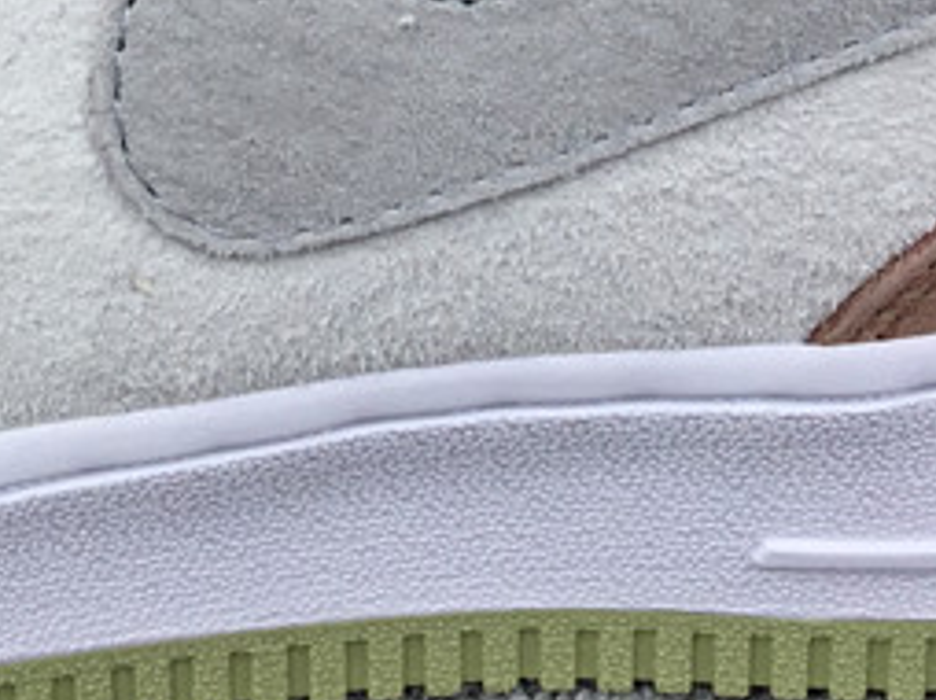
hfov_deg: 17.9
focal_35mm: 110
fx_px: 2972
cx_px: 313
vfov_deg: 12.7
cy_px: -363
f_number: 2.4
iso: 25
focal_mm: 3.3
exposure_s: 1/273
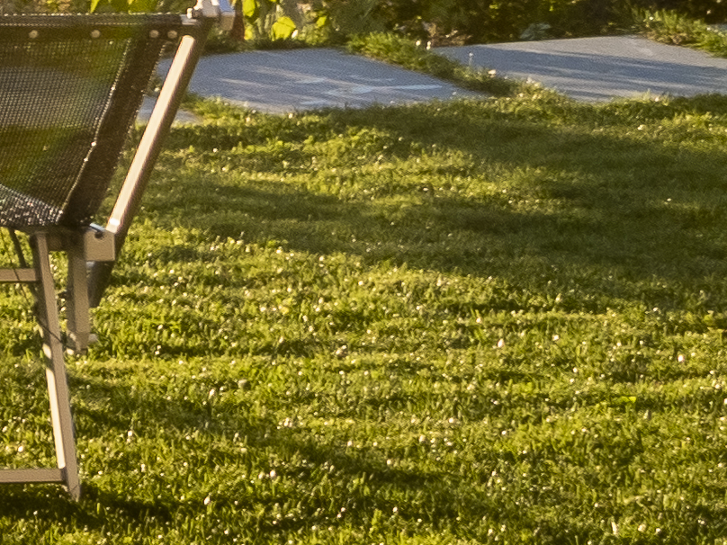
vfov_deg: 5.6
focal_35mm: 259
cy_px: -640
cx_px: -1487
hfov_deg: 6.9
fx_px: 5439
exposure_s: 1/125
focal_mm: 36
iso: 320
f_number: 11
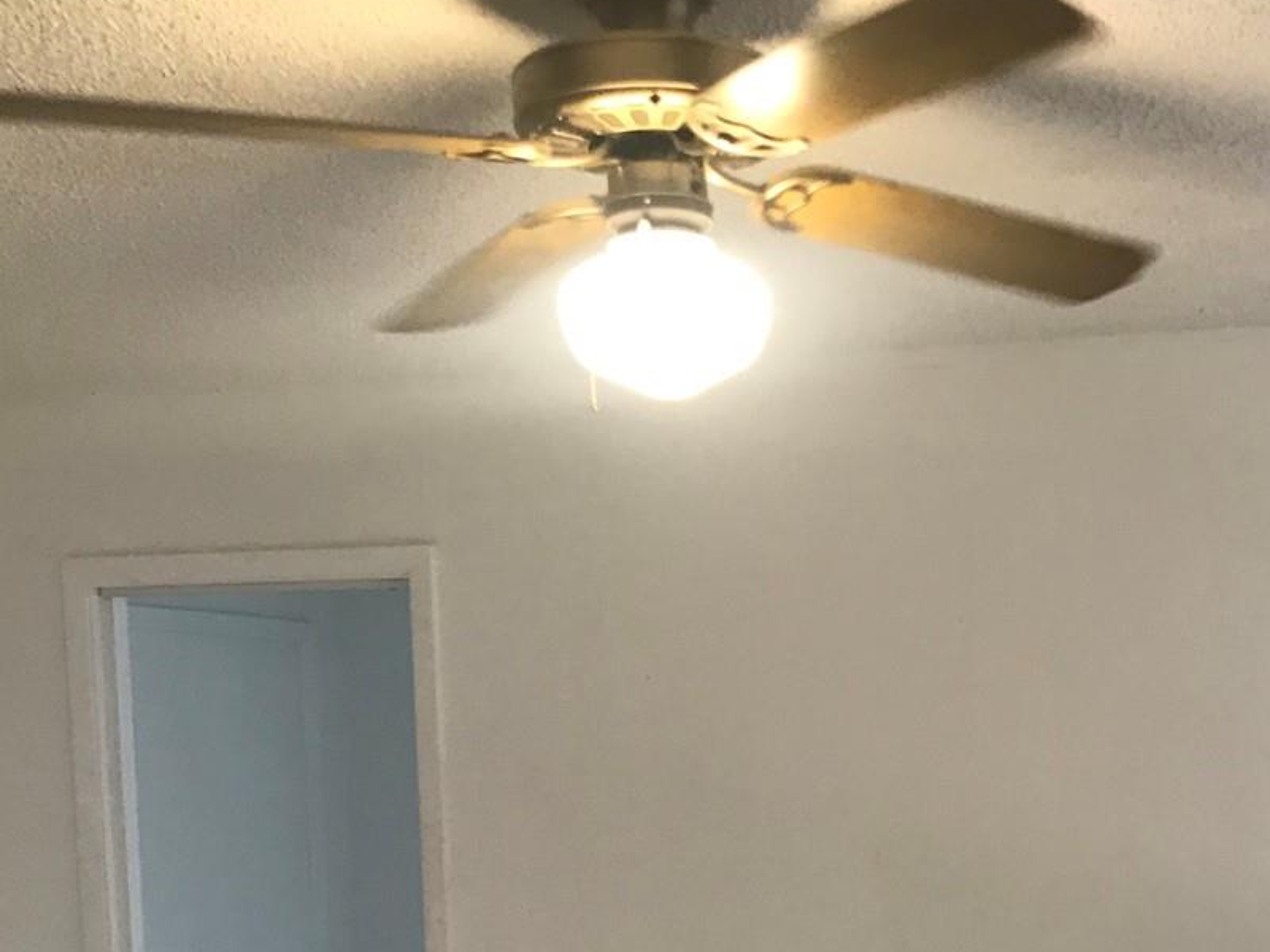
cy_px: 941
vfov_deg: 24.9
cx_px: 1067
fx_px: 2055
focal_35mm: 56
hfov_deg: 33.1
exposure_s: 1/24
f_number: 1.8
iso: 40
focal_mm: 3.99
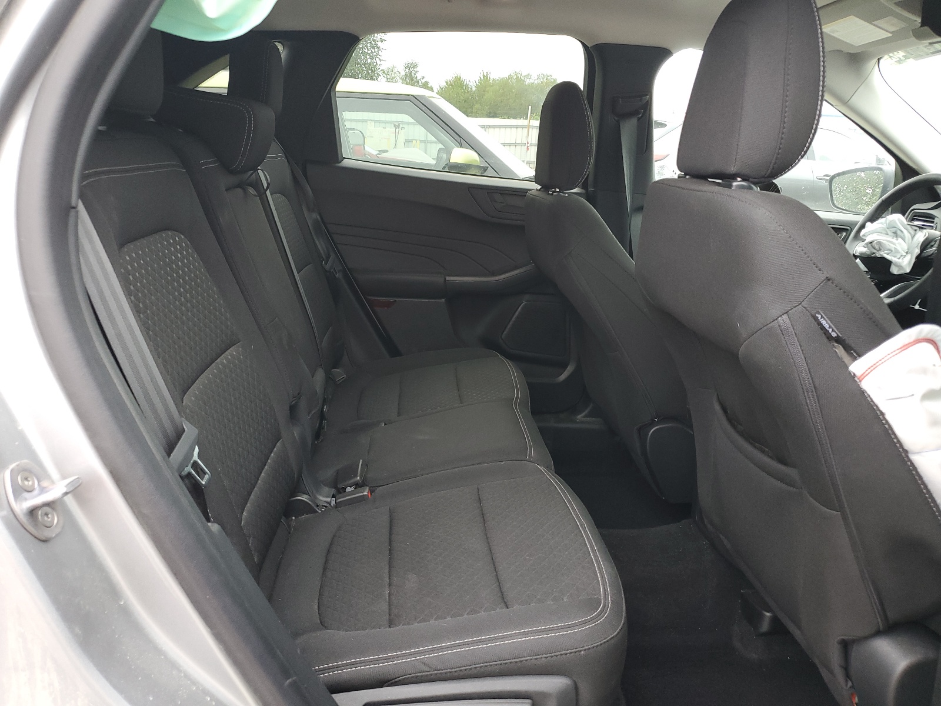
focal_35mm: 26
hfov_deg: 67.3
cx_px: 470
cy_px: 353
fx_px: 707
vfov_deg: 53.1
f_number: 1.5
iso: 83
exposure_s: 1/120
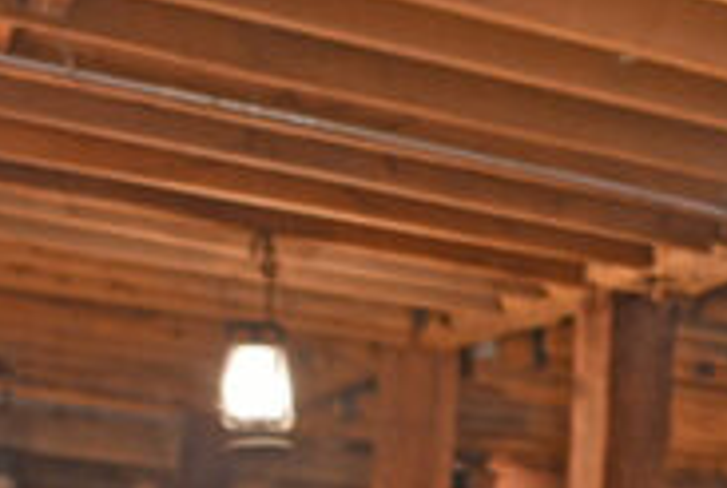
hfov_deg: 16.1
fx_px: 2207
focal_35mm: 109
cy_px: 651
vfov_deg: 12.2
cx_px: 1271
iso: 200
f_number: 1.4
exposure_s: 1/20
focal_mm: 20
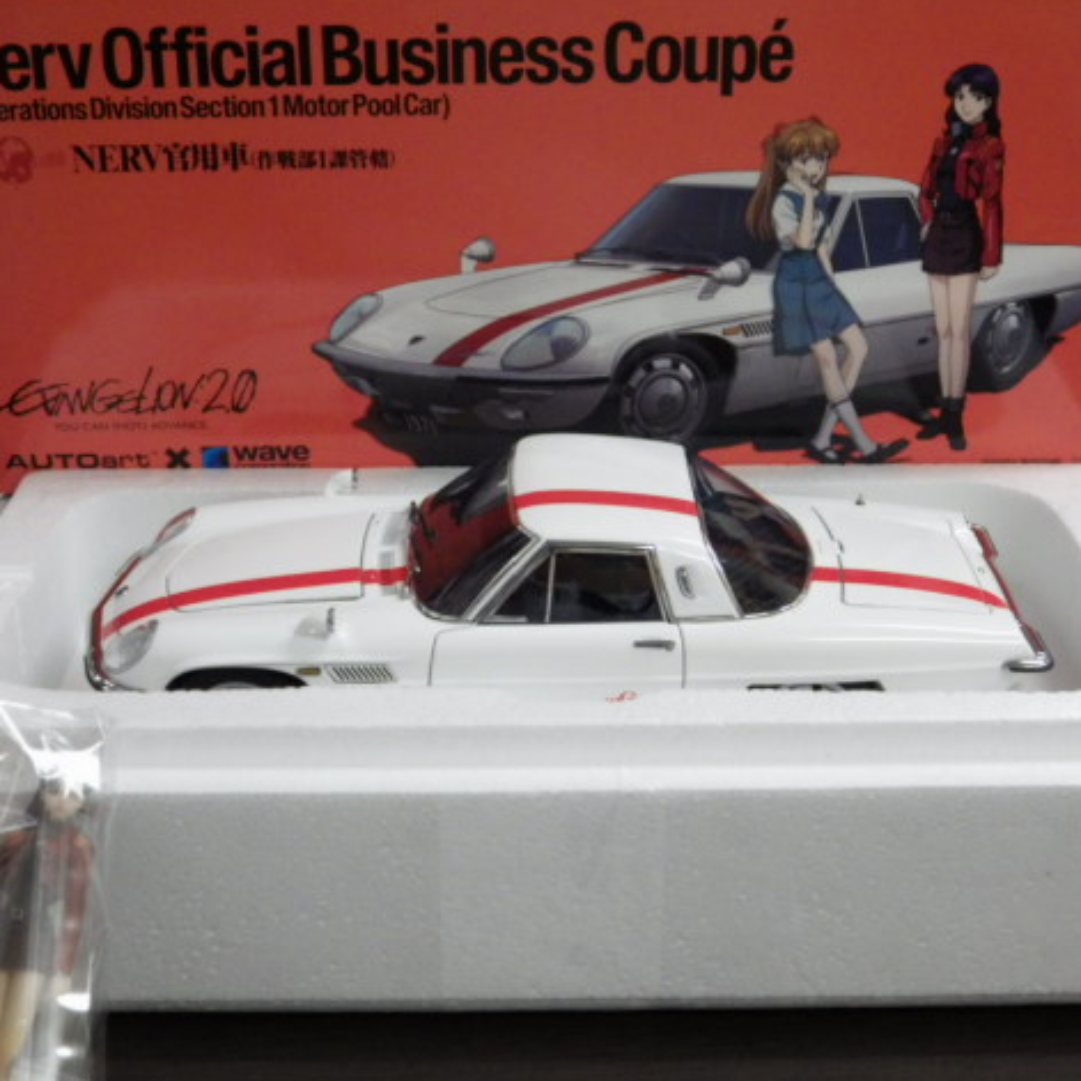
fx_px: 2120
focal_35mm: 60
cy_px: 542
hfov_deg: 28.6
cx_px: 514
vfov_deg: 28.6
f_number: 3.8
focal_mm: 9
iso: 640
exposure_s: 1/60
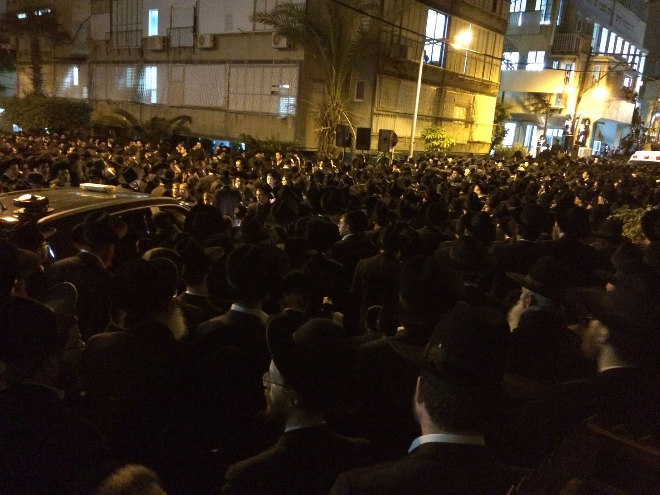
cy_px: 248
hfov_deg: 60.0
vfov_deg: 46.8
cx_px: 330
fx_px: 572
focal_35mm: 30
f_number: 2.2
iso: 2000
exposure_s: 1/15
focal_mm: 4.12
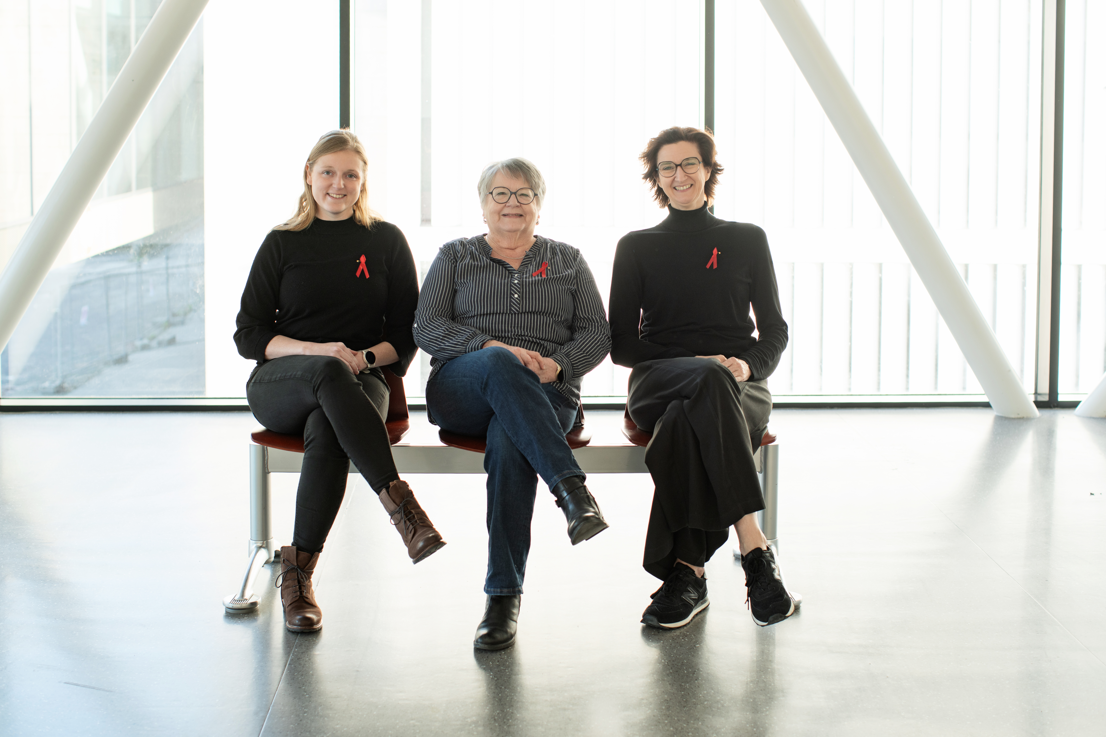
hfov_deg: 39.6
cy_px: 368
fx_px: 1536
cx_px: 553
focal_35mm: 50
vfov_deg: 27.0
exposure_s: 1/125
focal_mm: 50
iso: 320
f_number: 3.5
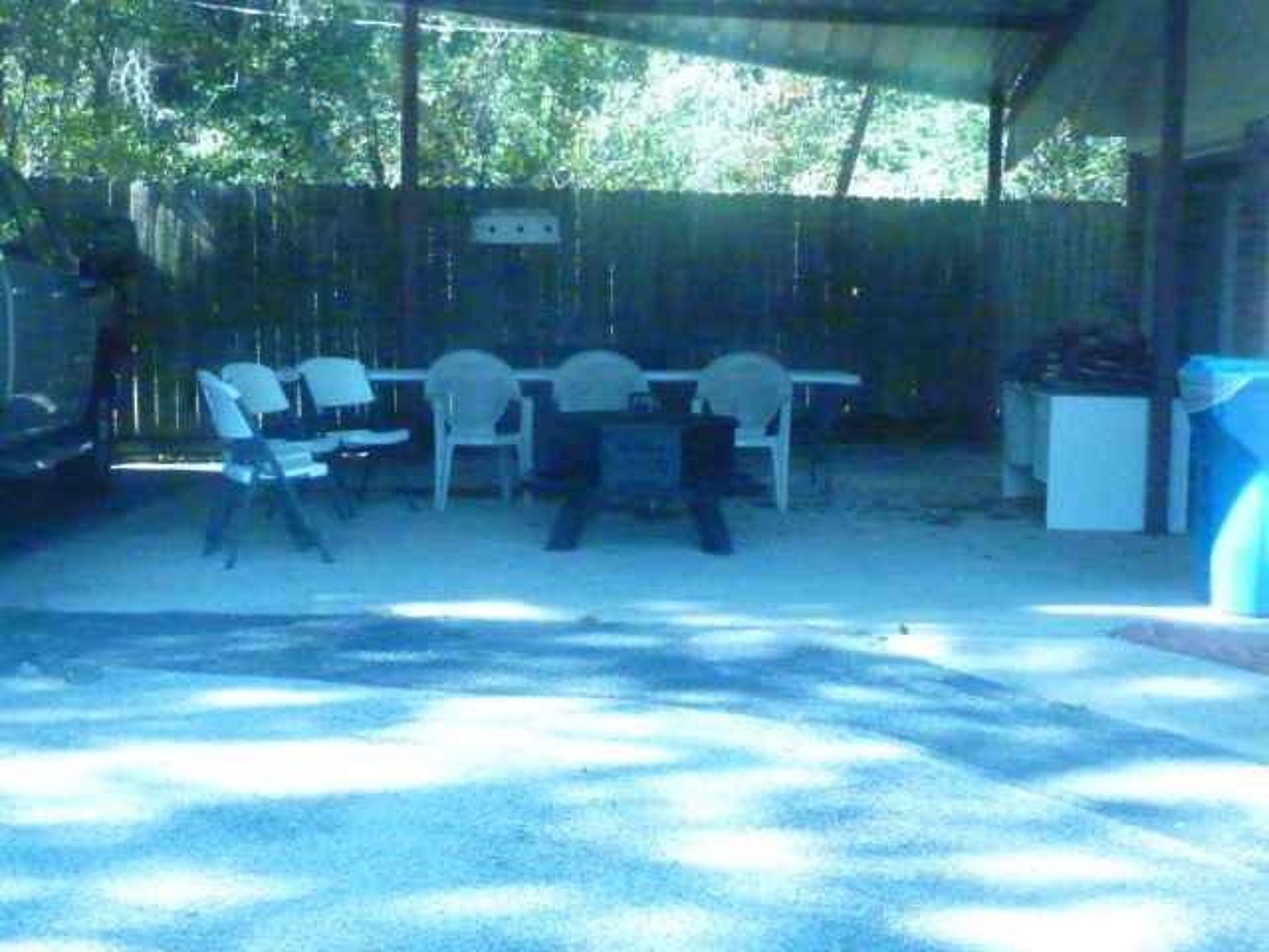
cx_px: 634
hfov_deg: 34.9
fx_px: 2016
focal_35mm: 55
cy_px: 476
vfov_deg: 26.6
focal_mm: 5
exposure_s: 1/500
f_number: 5
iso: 1600
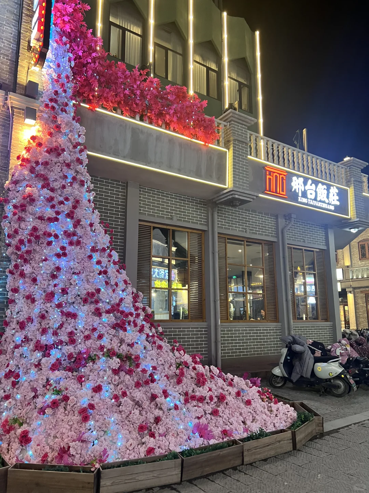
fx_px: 370
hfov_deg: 53.1
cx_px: 184
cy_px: 246
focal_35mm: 26
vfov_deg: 67.3
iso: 250
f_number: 1.5
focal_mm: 5.7
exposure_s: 1/60
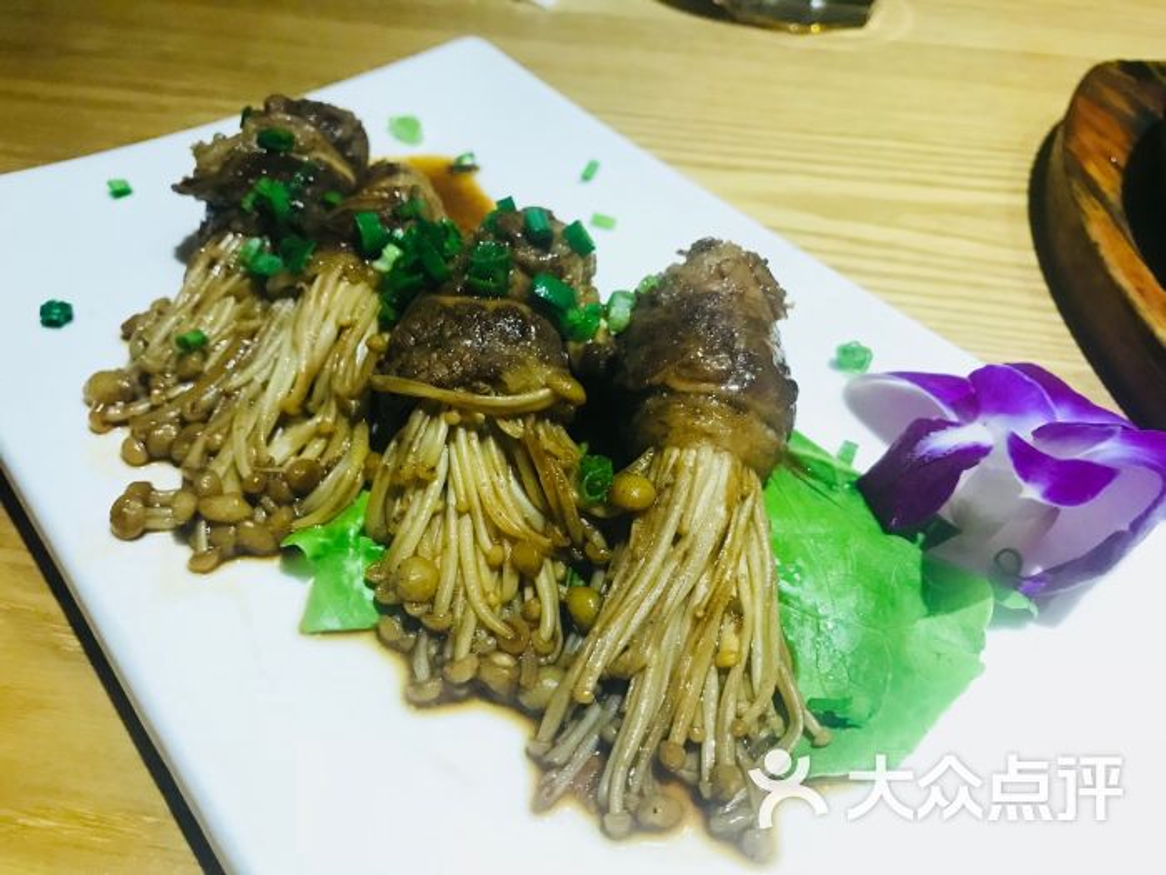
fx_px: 943
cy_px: 438
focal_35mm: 28
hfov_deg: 63.4
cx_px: 583
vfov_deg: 49.7
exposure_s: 1/8
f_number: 1.8
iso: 80
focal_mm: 3.99
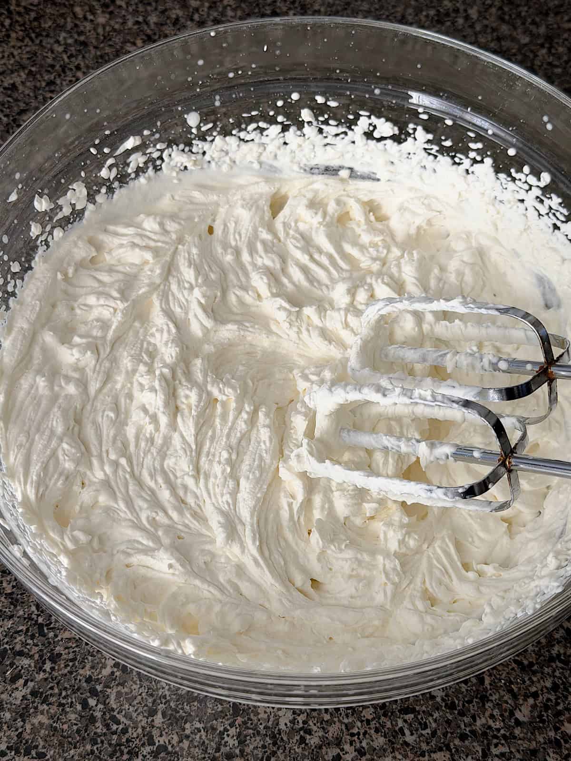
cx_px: 286
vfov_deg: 39.7
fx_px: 1056
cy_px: 380
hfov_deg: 30.3
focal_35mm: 48
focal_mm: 6.8
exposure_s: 1/155
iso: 50
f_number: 1.8
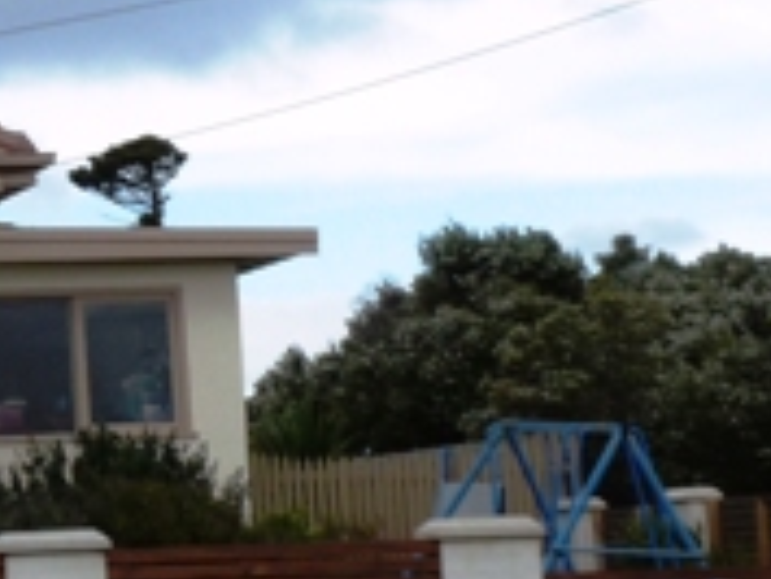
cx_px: -440
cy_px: 187
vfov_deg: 9.3
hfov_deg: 11.8
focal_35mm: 159
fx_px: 3544
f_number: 5.6
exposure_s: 1/400
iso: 100
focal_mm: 7.8
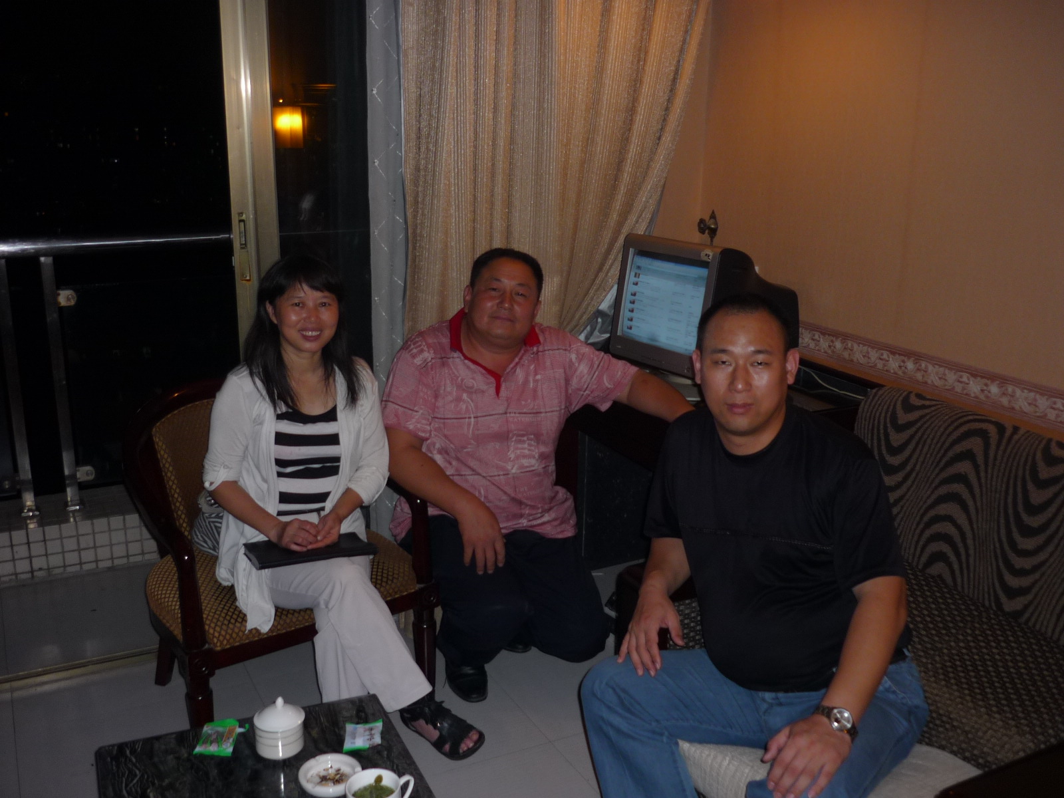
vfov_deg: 42.9
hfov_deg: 55.4
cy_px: 399
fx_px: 1014
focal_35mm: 33
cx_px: 532
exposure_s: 1/30
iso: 100
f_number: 2.8
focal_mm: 5.5
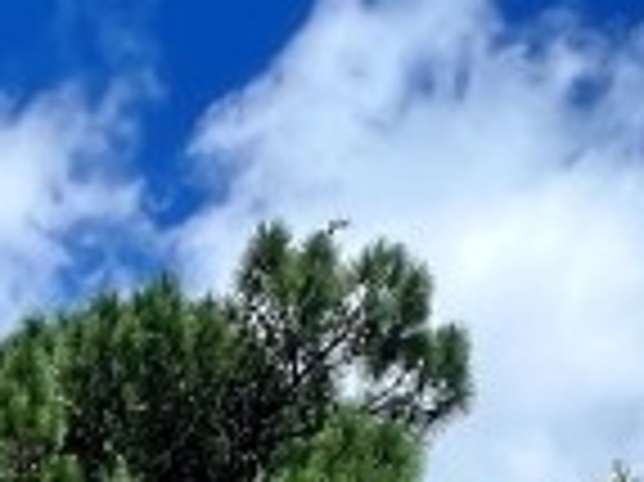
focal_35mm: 93
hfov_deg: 19.5
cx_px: -185
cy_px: 1554
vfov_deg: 10.1
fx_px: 1729
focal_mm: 1.57
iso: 32
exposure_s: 1/1754
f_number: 1.8
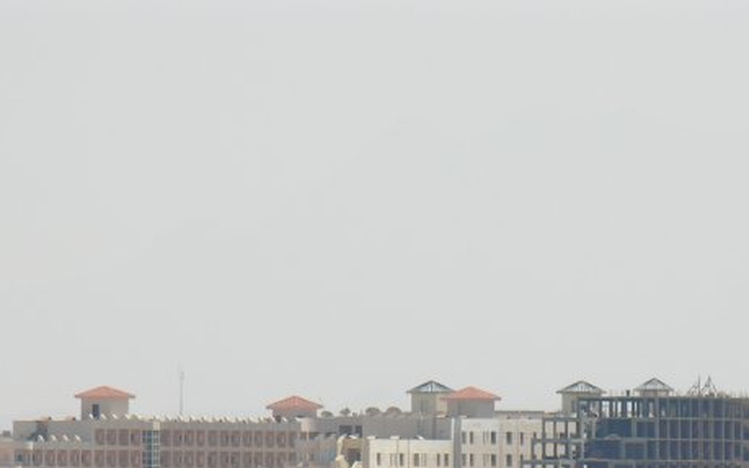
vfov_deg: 2.0
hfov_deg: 3.3
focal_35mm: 646
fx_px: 13188
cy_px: 483
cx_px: 571
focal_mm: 89
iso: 50
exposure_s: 1/202
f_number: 7.4
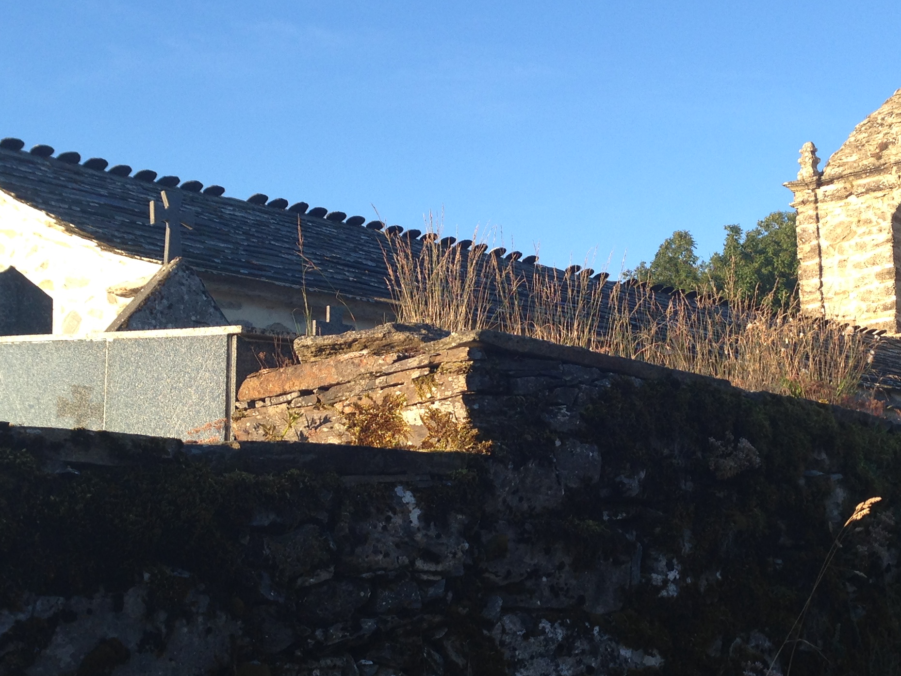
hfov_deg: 33.2
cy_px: 346
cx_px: 512
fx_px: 1510
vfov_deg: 25.2
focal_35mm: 58
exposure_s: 1/414
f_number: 2.4
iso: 50
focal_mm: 4.12
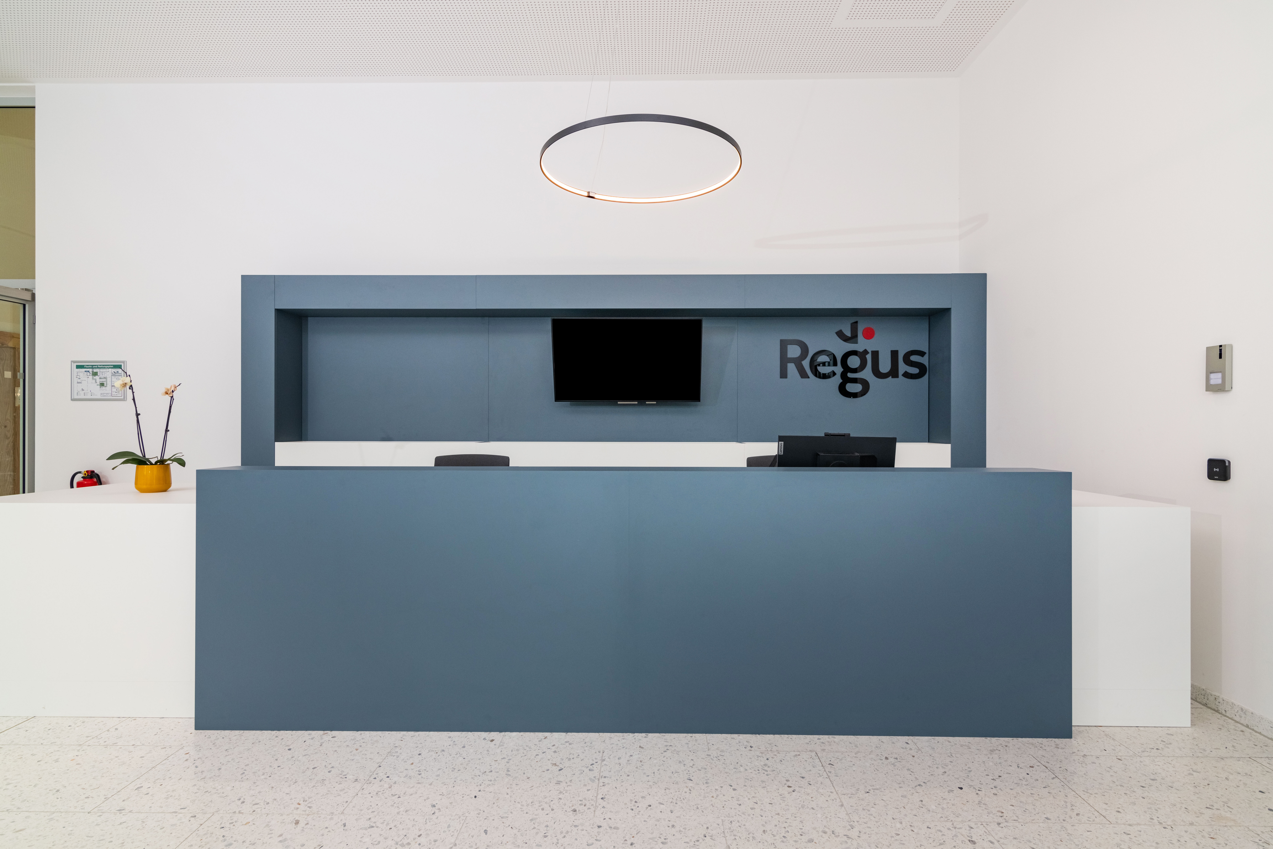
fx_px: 636
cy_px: 424
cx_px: 636
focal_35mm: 18
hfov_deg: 90.0
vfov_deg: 67.4
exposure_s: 1/125
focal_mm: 18
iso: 400
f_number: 8
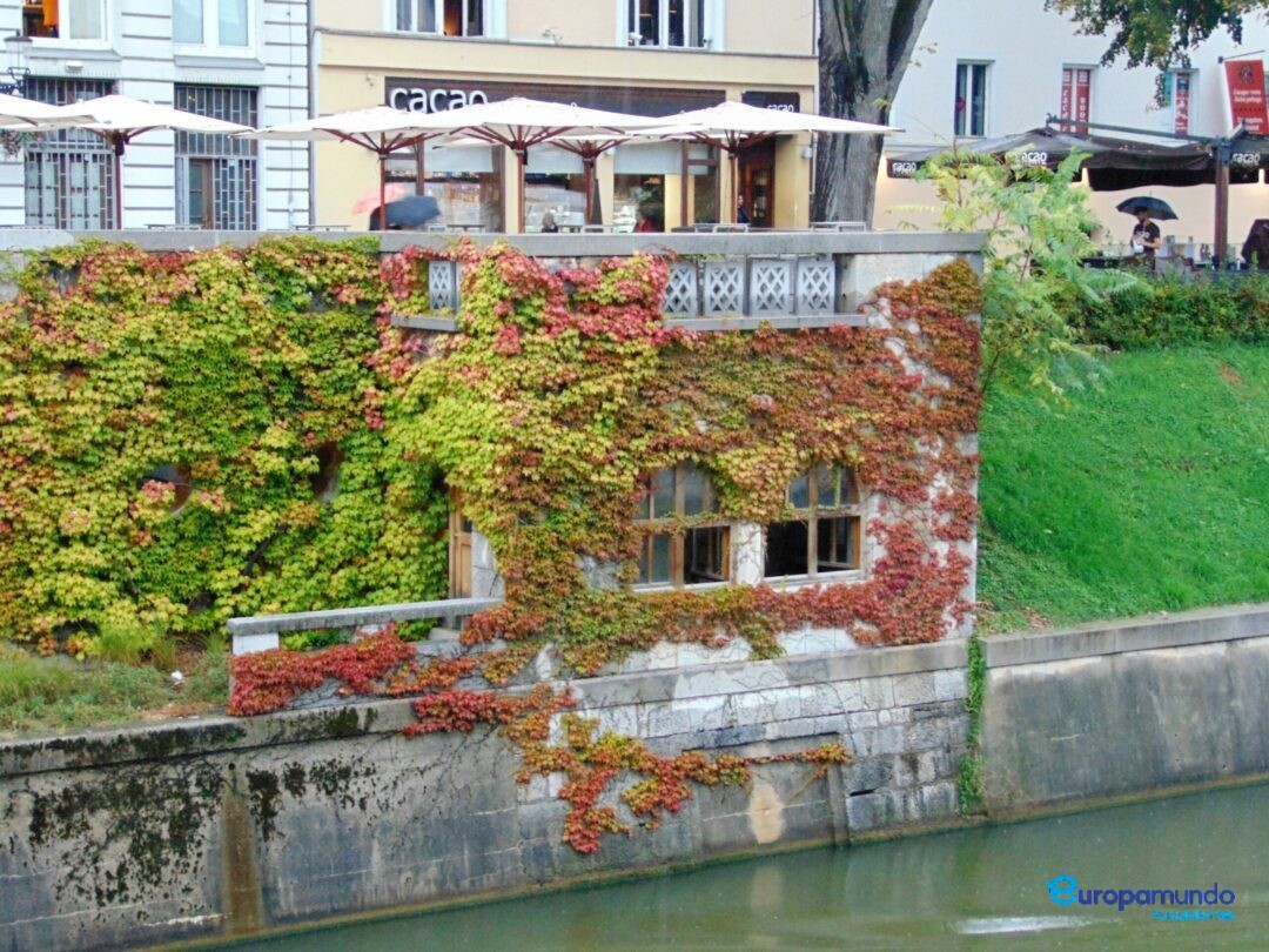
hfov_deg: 27.4
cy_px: 476
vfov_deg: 20.7
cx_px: 634
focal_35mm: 71
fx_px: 2603
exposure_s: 1/25
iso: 400
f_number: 3.7
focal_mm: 12.8
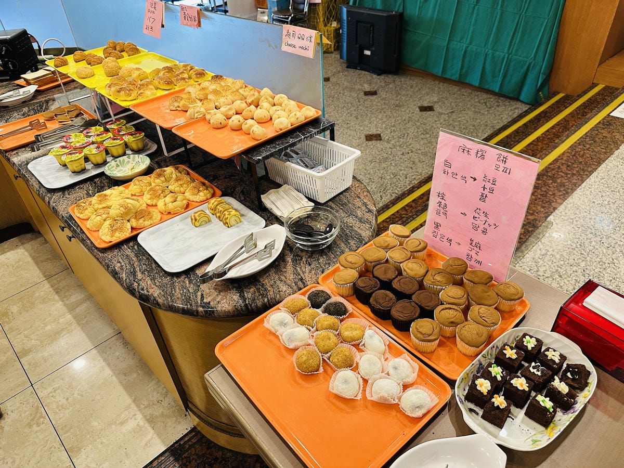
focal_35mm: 24
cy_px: 234
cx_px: 312
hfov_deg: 71.6
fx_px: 433
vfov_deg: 56.8
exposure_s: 1/60
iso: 200
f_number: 1.78
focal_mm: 6.86
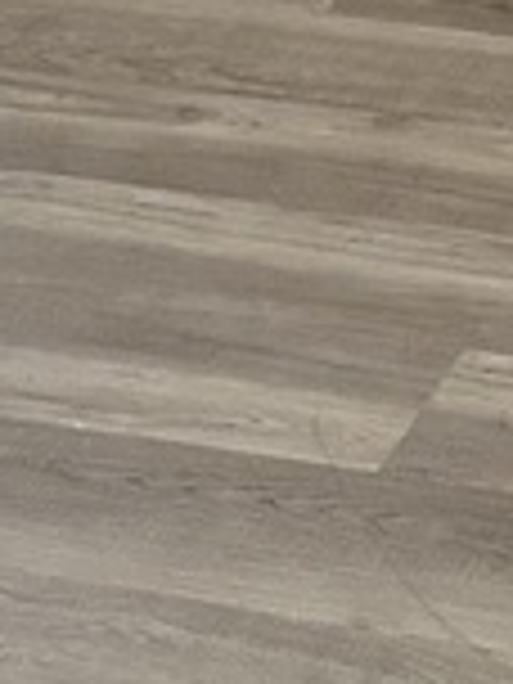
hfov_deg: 8.5
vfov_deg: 10.5
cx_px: 837
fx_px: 3359
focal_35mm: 170
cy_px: -765
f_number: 1.78
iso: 500
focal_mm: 6.76
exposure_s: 1/60
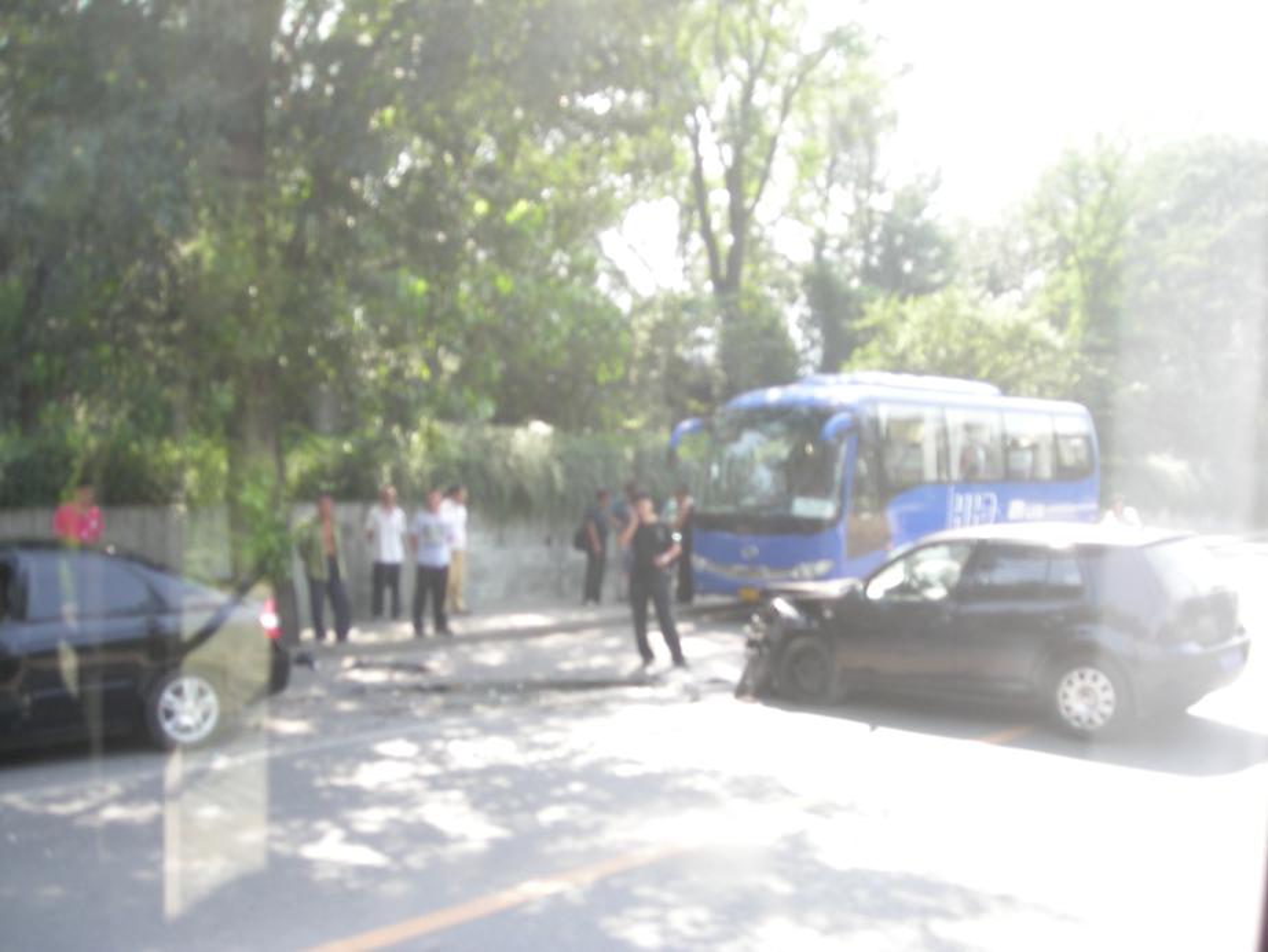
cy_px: 476
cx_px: 634
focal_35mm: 35
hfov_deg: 52.6
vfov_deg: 40.7
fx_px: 1282
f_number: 2.8
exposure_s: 1/60
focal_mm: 5.7
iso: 50
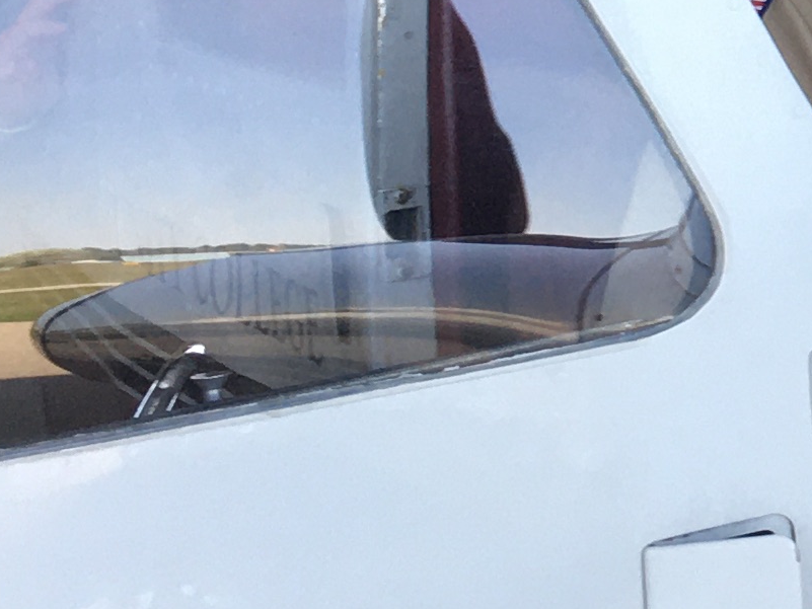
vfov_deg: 9.9
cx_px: 1611
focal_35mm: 146
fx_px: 3425
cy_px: -264
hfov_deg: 12.1
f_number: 2.2
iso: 32
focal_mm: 4.15
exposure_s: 1/120
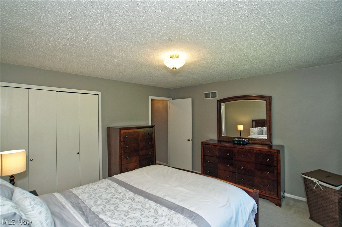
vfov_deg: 72.0
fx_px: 157
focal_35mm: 16
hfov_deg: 95.0
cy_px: 114
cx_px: 171
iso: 800
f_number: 4.5
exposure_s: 1/160
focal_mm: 11
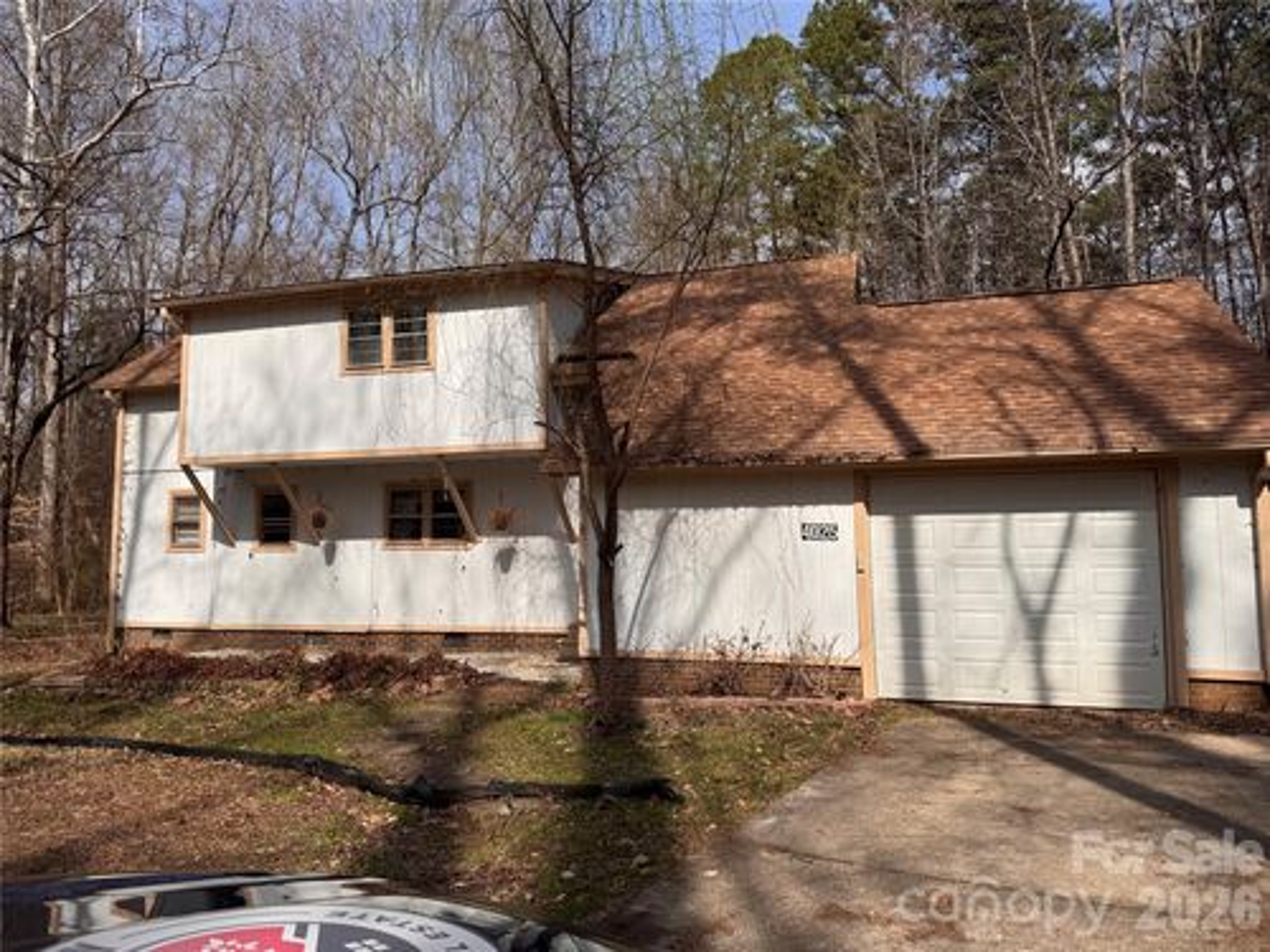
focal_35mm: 24
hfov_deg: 71.6
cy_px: 476
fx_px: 881
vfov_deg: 56.8
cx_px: 635
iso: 80
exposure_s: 1/5814
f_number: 1.78
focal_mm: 6.76
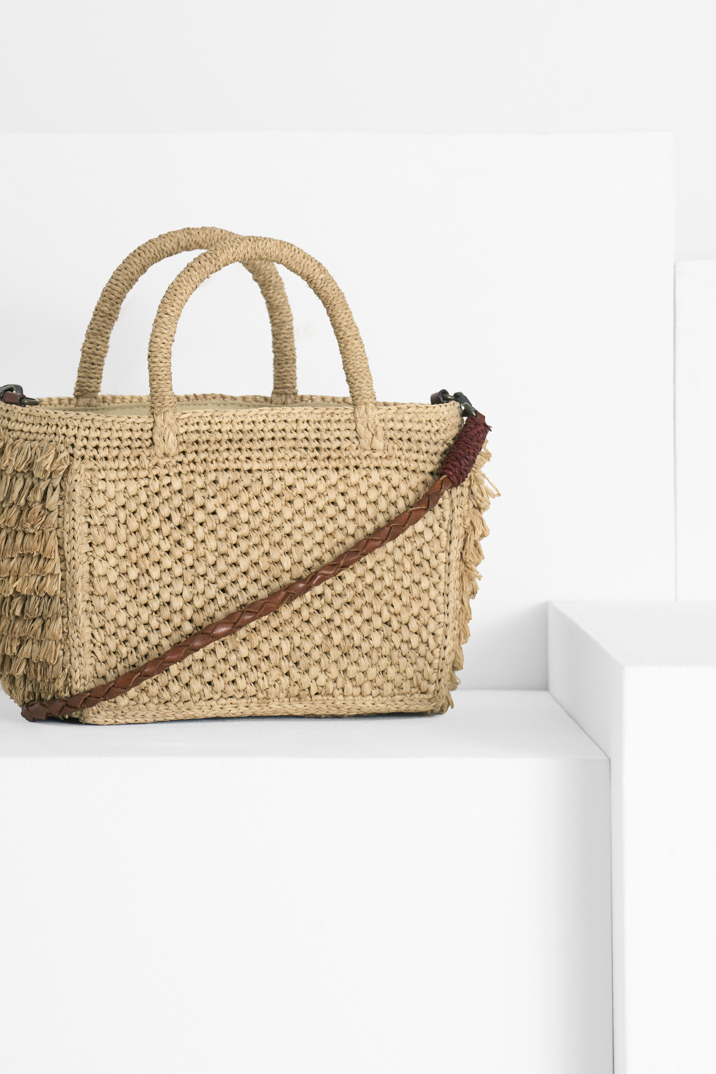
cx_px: 206
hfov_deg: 6.2
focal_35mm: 223
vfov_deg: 9.2
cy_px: 459
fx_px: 6652
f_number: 9
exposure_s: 1/160
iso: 100
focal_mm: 150
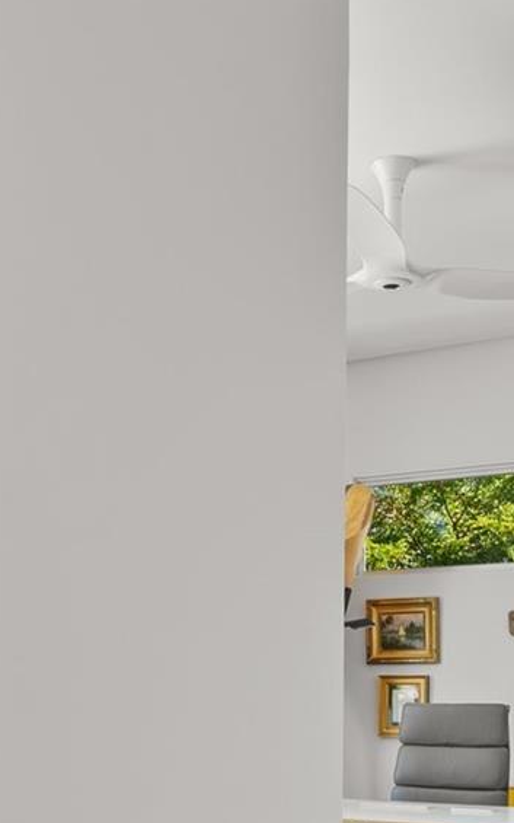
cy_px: 675
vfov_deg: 37.3
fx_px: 1166
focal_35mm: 52
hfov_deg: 24.6
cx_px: 130
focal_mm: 18
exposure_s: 1/5
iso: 320
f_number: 9
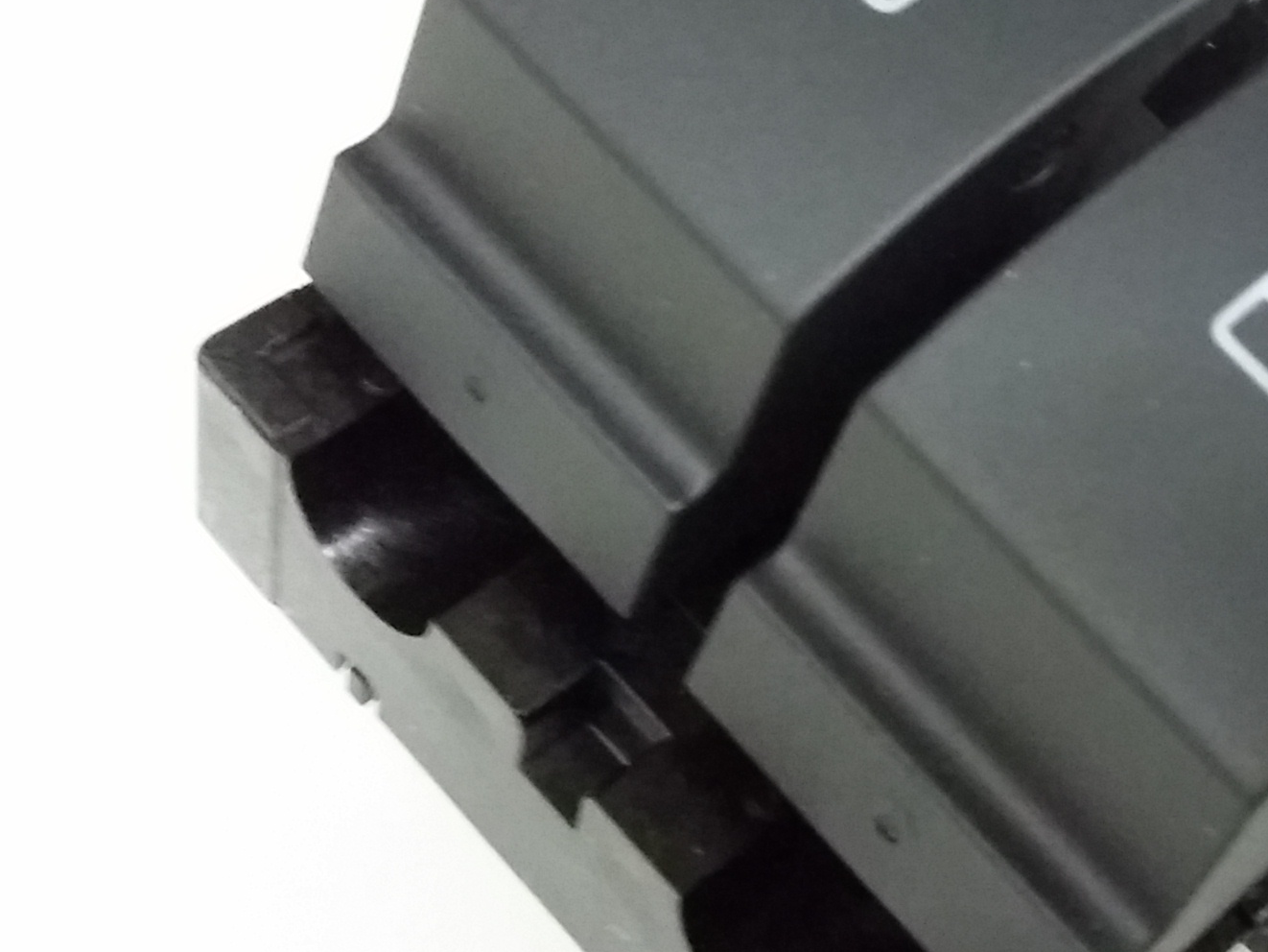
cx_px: 1312
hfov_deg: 23.5
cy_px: 210
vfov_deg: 18.5
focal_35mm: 79
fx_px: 2894
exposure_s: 1/15
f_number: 2.4
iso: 500
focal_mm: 3.4
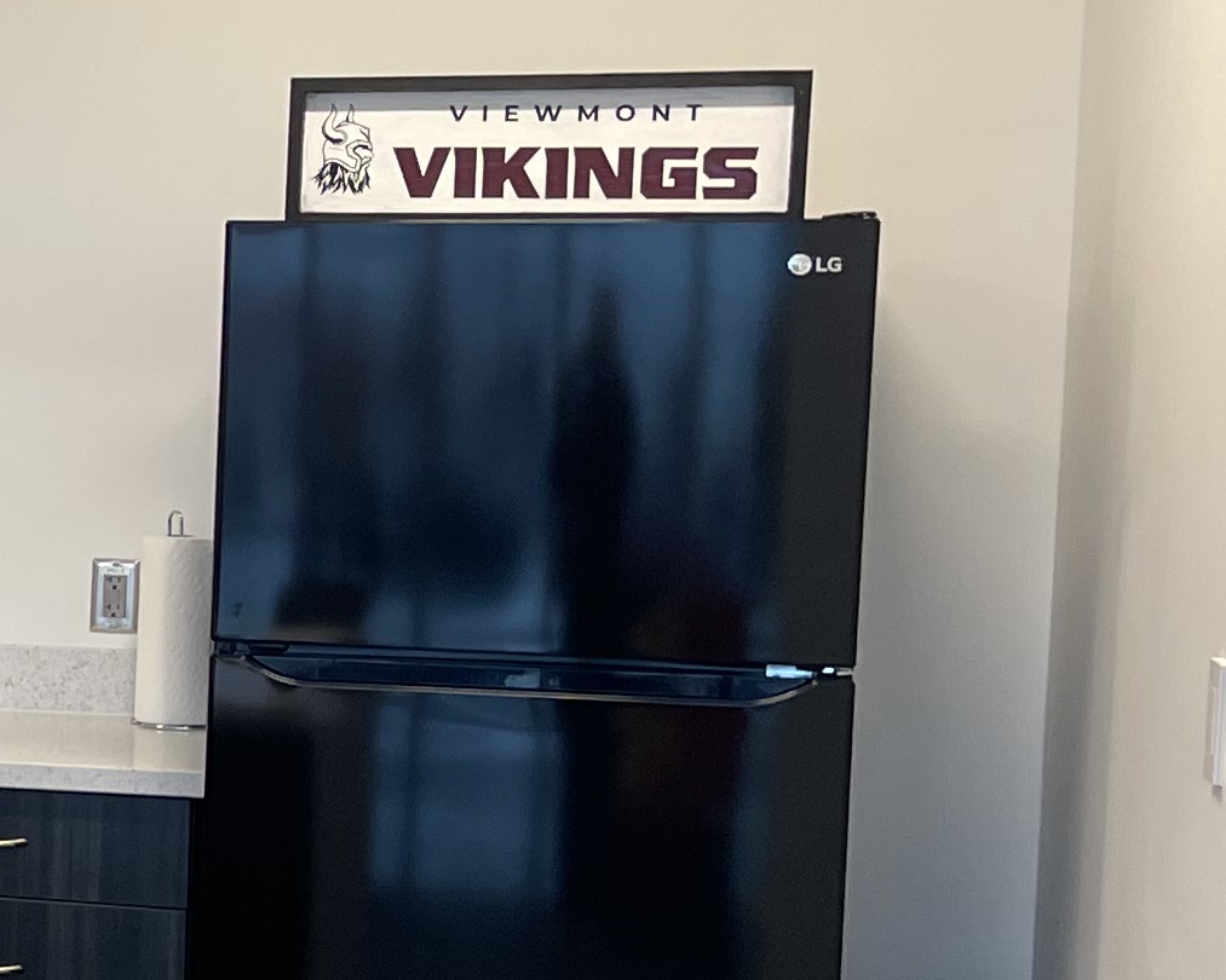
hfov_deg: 16.1
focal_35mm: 101
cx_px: -980
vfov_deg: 15.2
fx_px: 3664
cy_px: 641
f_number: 1.6
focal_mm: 5.1
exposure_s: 1/120
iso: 100
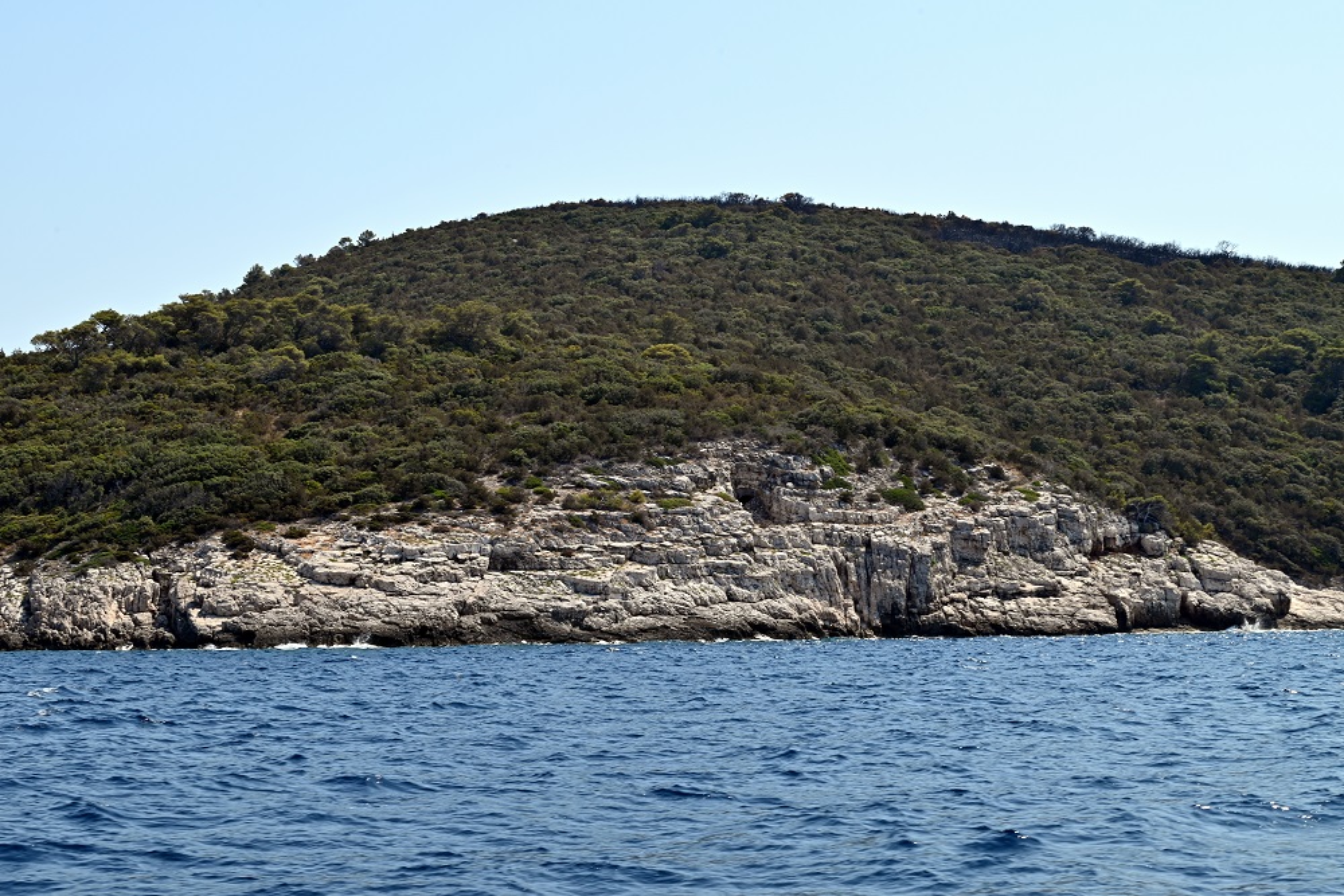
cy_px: 448
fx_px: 2614
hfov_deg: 28.8
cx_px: 672
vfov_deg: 19.5
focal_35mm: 70
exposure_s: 1/100
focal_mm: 70
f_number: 16
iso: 100
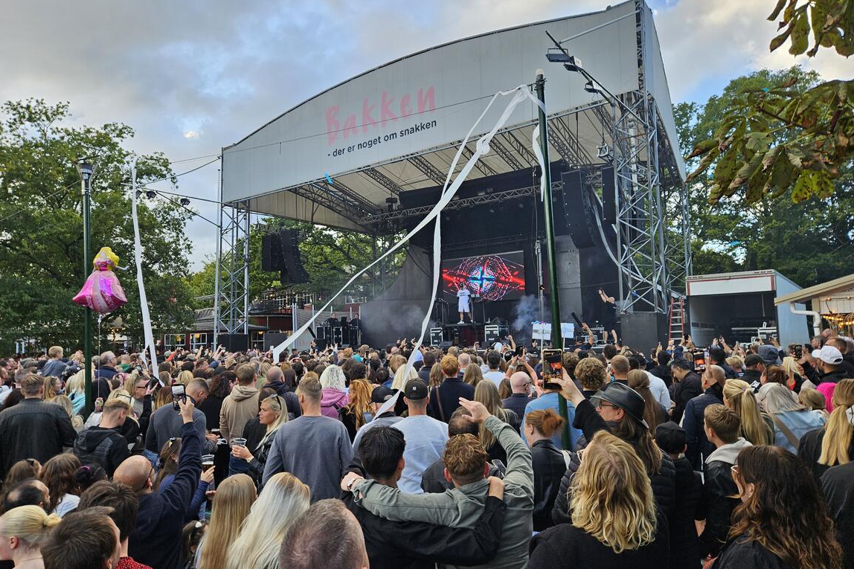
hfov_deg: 73.8
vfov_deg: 53.1
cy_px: 295
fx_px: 569
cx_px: 426
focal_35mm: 24
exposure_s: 1/154
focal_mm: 5.4
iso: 25
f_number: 1.8
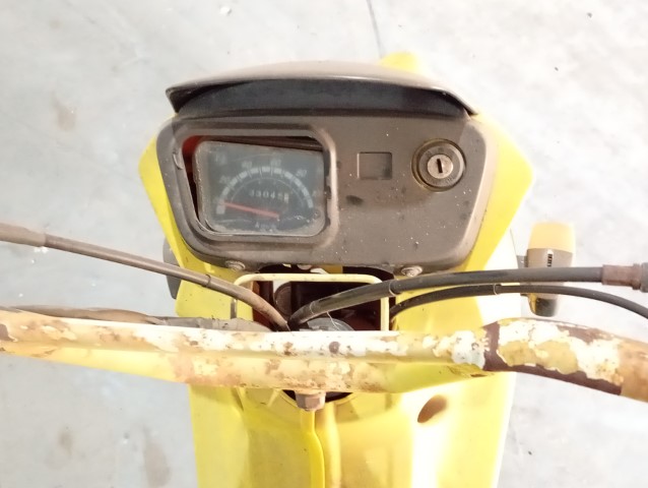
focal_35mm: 52
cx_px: 324
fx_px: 975
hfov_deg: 36.8
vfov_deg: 28.1
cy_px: 244
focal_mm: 4.15
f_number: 1.8
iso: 1255
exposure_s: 1/20
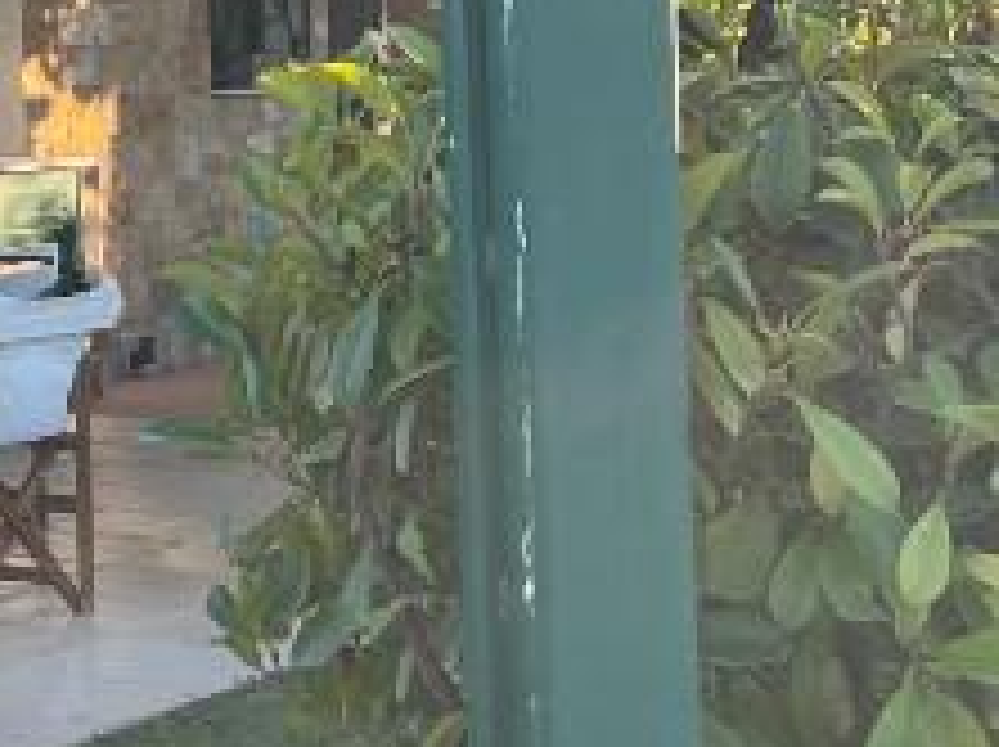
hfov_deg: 14.7
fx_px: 3459
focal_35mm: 120
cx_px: -724
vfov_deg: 12.1
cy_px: -99
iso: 50
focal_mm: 5.7
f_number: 1.5
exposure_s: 1/705
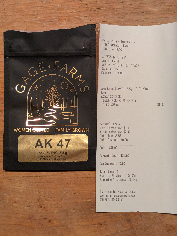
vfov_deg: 39.6
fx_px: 326
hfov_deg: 30.3
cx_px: 88
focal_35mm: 48
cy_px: 118
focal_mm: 6.81
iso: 547
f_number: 1.85
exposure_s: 1/120
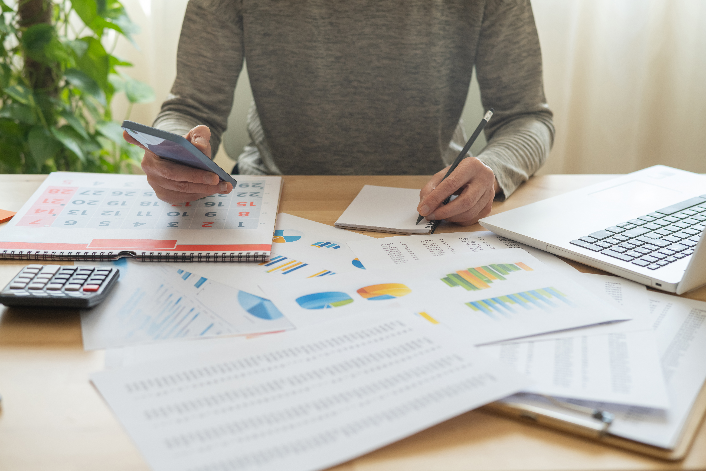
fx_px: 980
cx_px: 353
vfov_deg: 27.0
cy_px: 236
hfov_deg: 39.6
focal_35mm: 50
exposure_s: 1/80
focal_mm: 50
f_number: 3.5
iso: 500
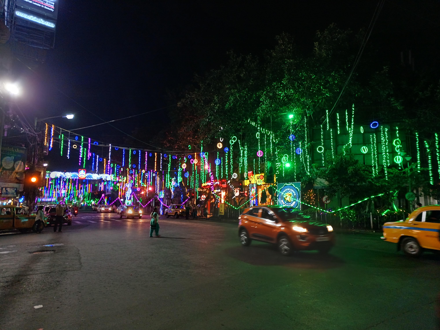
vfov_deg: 58.9
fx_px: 292
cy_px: 165
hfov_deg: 73.9
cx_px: 220
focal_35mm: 23
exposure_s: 1/33
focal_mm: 5.06
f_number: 1.8
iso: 160
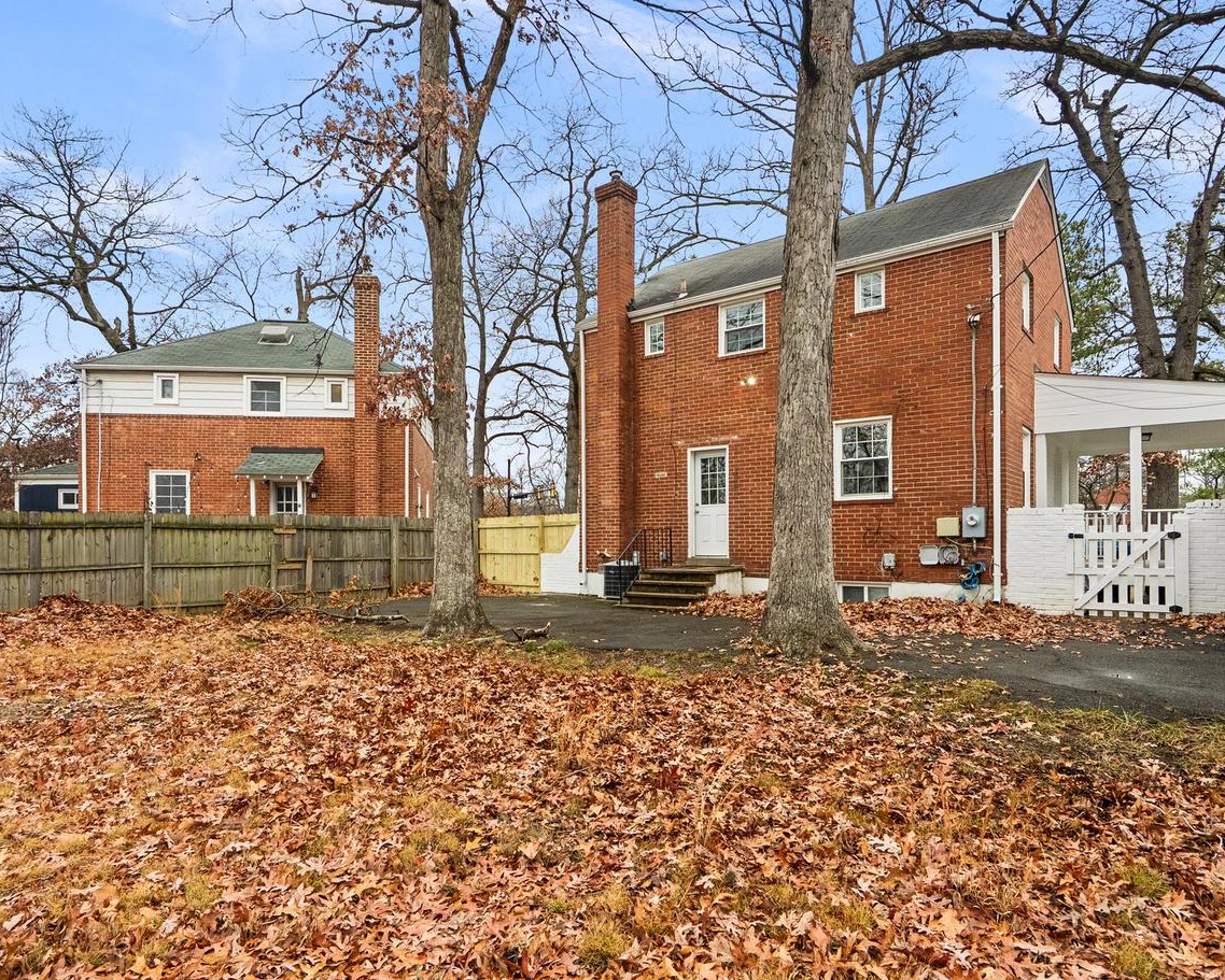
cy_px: 475
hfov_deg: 83.3
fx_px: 689
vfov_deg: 70.9
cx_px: 607
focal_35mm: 19
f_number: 8
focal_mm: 16
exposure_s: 1/160
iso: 320
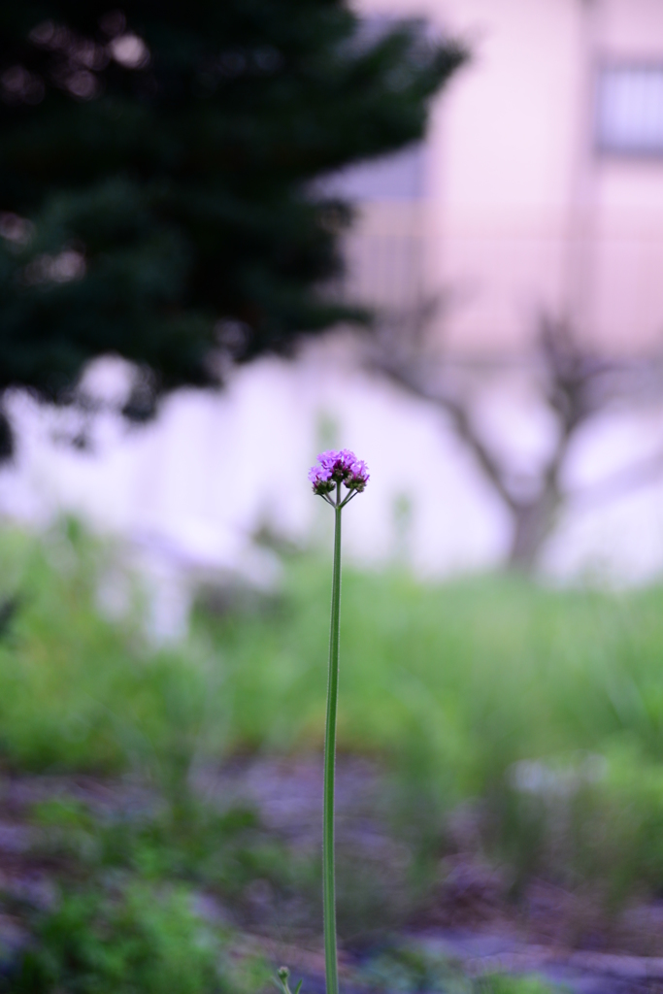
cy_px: 497
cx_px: 332
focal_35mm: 110
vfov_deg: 18.6
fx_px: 3037
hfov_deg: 12.5
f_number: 5.6
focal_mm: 110
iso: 400
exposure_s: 1/60
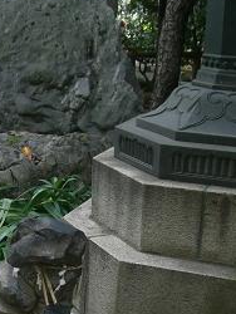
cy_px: 259
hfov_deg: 18.8
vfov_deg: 24.8
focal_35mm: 77
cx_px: 19
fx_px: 699
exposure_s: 1/80
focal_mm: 6.2
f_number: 2.7
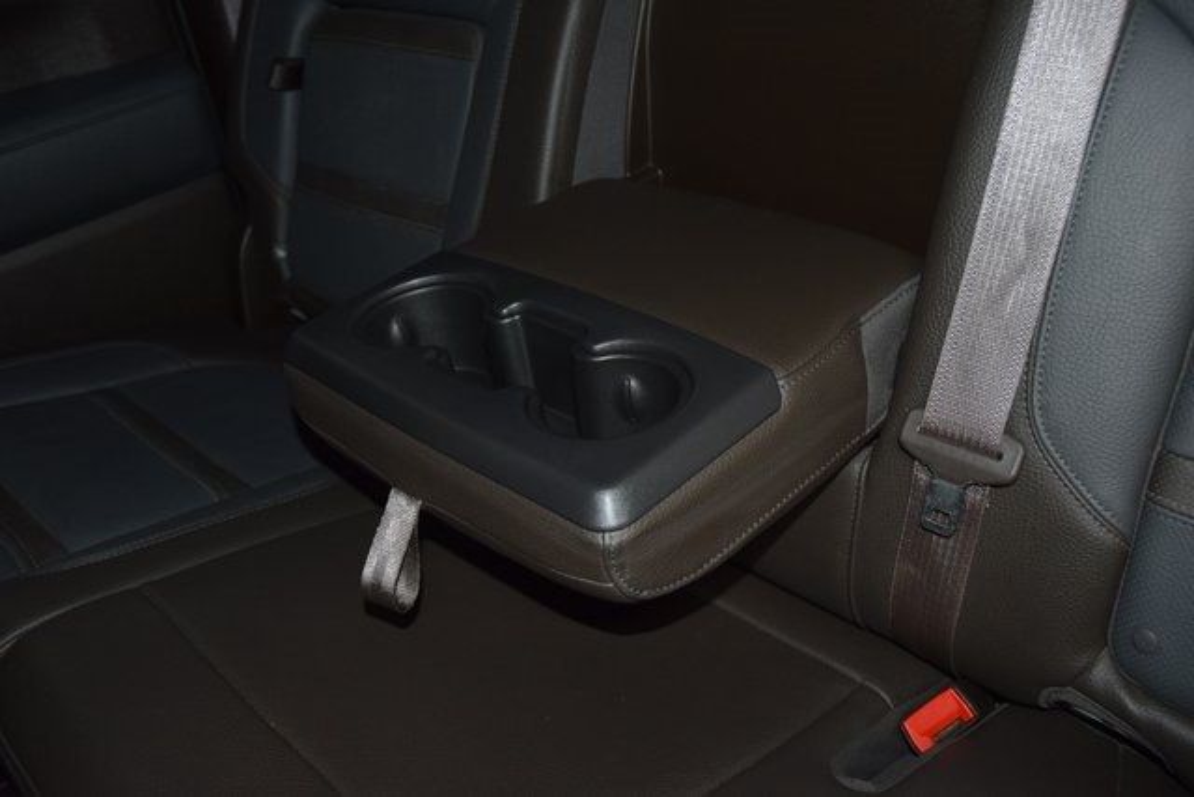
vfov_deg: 36.9
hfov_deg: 53.1
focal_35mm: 36
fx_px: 1194
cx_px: 597
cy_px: 398
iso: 1600
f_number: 3.8
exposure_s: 1/125
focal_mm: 24
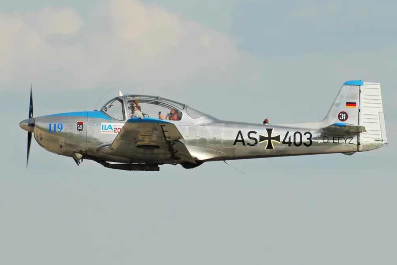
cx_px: 201
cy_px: 133
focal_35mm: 462
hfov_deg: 4.5
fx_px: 5095
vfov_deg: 3.0
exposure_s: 1/500
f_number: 8
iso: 200
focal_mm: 300
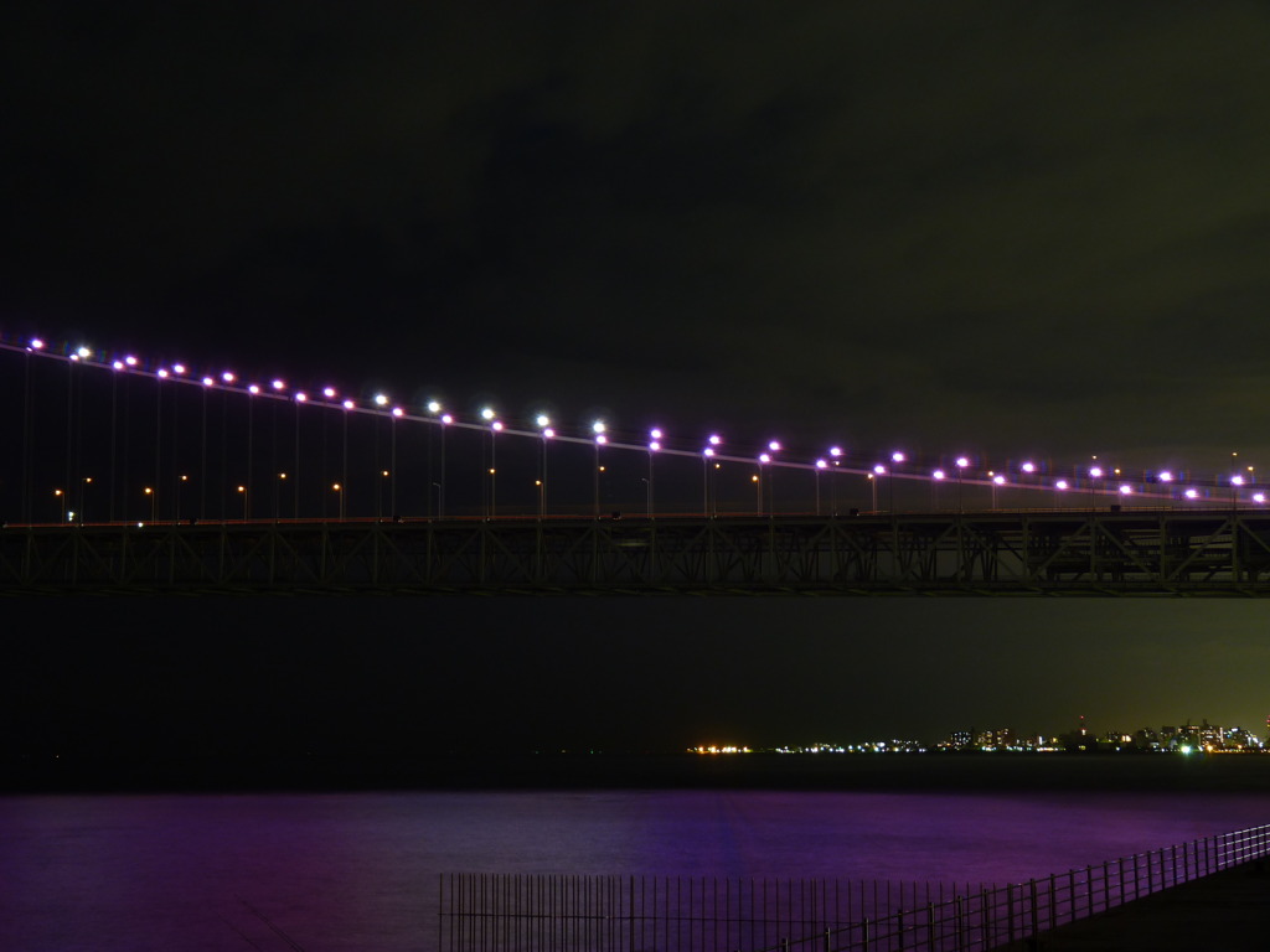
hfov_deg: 29.8
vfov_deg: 22.6
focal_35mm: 65
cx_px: 635
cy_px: 476
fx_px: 2385
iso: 80
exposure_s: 8
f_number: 3.4
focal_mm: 11.5
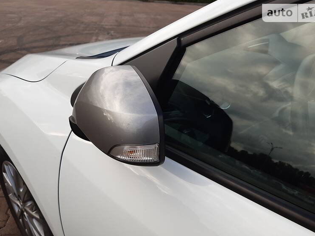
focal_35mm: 28
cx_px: 160
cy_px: 126
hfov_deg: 63.4
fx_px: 255
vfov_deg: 49.7
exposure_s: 1/725
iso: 40
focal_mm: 3.9
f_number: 1.7
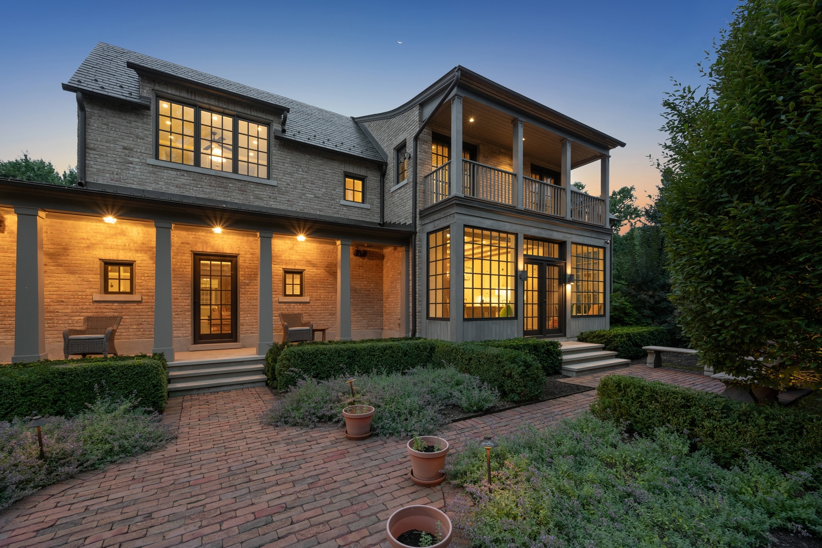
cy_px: 274
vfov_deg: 81.2
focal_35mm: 14
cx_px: 411
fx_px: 320
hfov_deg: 104.3
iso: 400
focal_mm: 14
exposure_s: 1/3.33
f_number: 9.5
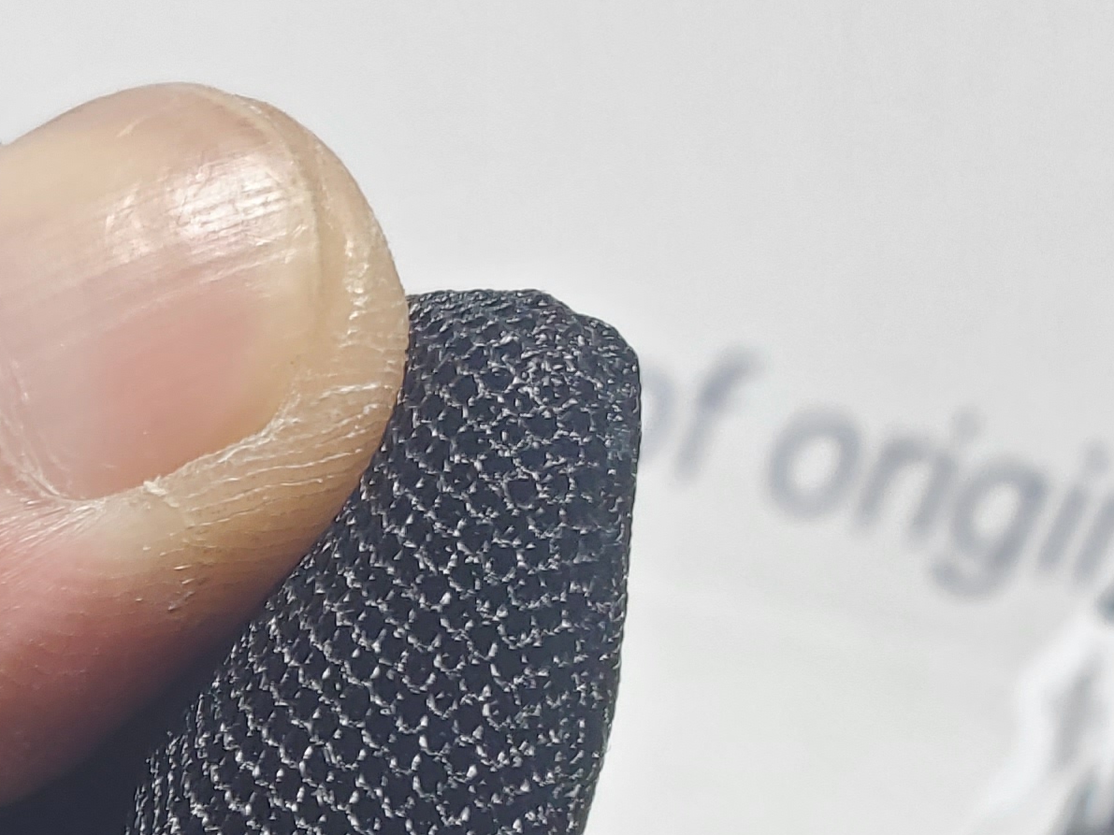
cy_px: 1408
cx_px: -268
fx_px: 2832
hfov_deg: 20.6
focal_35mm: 88
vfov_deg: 15.0
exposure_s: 1/100
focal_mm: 4.3
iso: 50
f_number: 2.4
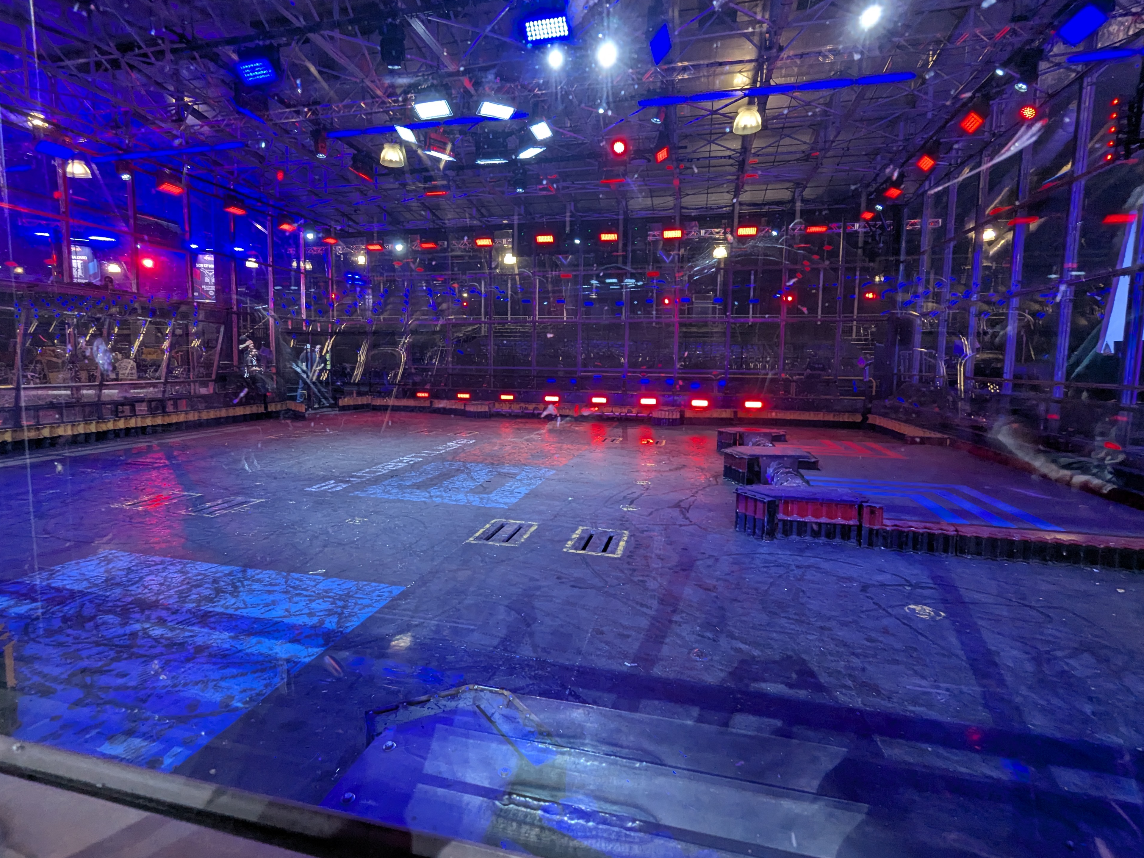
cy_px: 415
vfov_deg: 74.7
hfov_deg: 90.9
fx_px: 562
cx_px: 542
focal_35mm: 17
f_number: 2.2
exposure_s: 1/30.8
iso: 163
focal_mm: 2.35
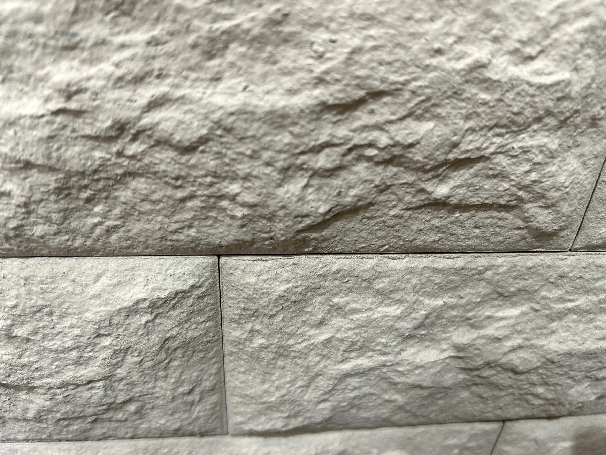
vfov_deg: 53.1
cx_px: 303
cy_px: 228
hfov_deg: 67.3
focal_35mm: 26
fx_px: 455
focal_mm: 5.7
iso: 64
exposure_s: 1/60
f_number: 1.5
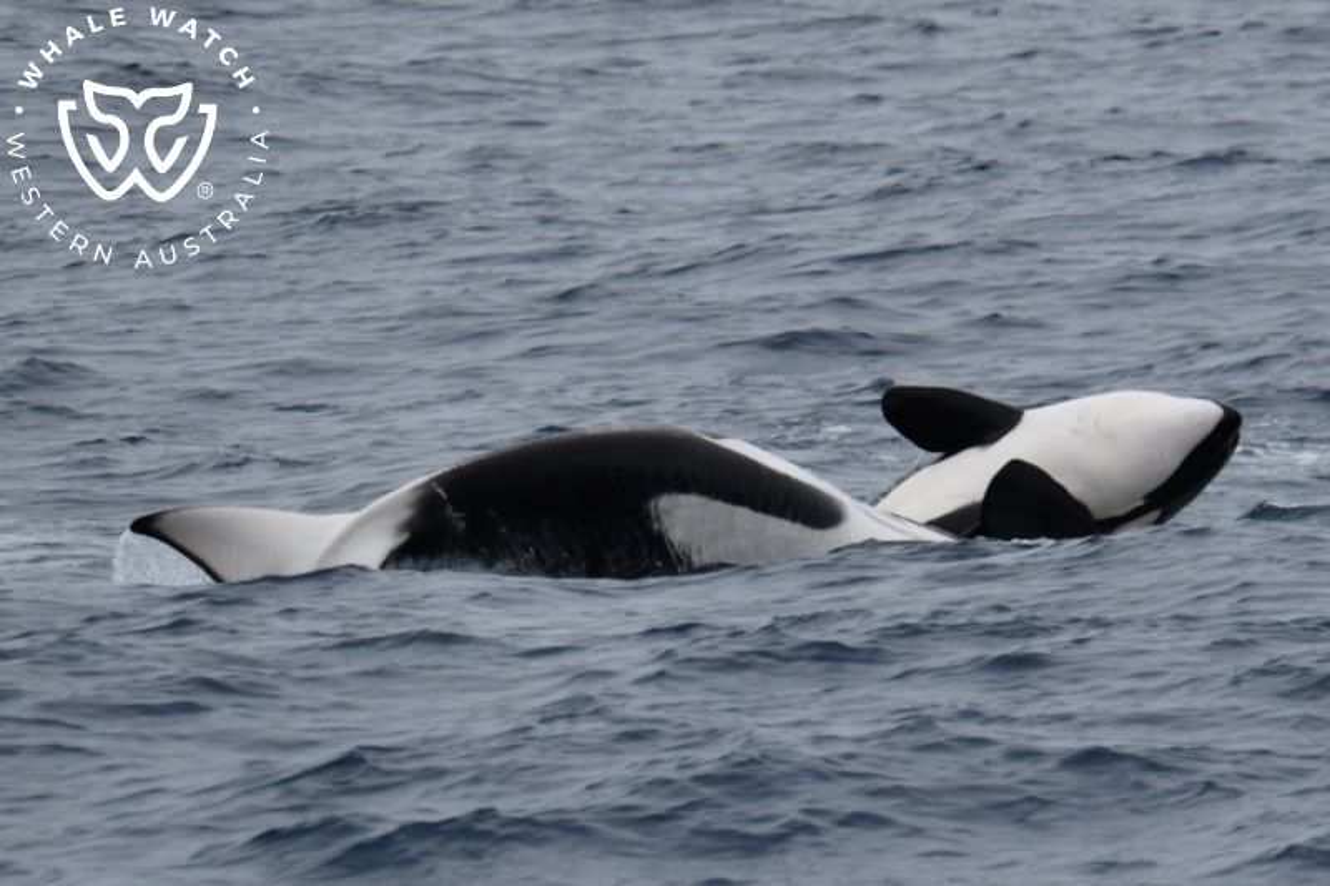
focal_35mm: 340
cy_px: 443
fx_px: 12558
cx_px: 665
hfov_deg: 6.1
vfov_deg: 4.0
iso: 900
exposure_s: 1/8000
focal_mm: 340
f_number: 6
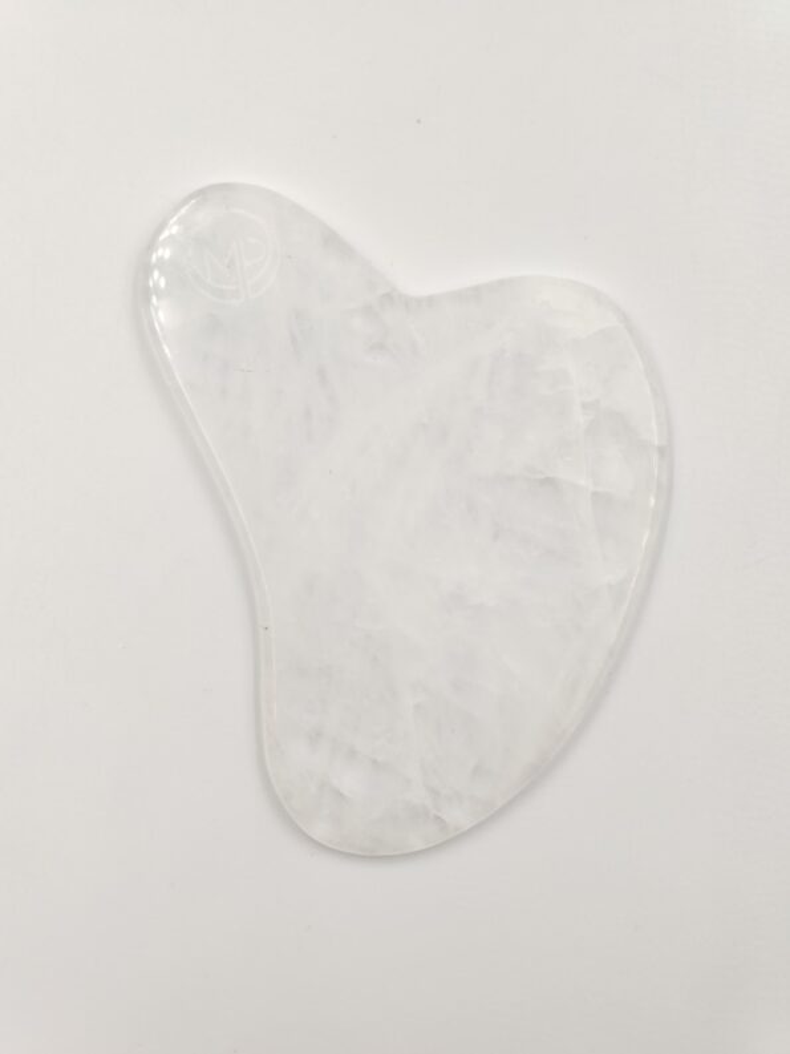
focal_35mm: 41
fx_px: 1247
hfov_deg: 35.1
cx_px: 395
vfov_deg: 45.8
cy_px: 527
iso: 100
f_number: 2
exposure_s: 1/224
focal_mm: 8.16
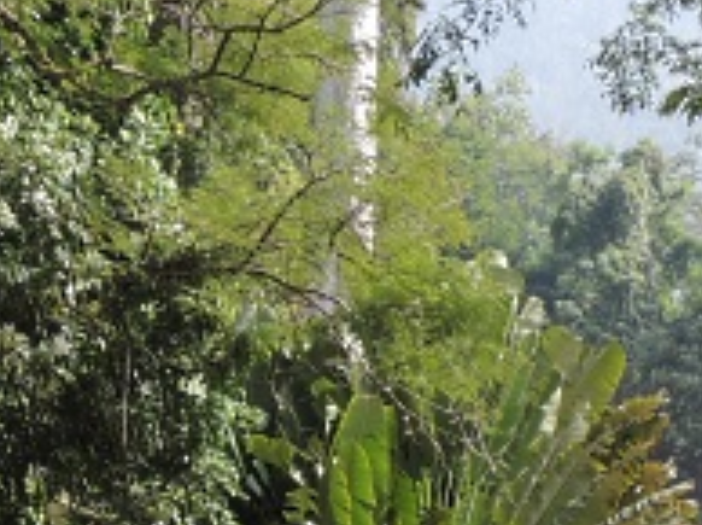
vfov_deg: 8.7
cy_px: 862
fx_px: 3342
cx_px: 98
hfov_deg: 11.9
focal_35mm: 165
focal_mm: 7.1
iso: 100
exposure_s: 1/160
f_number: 4.2
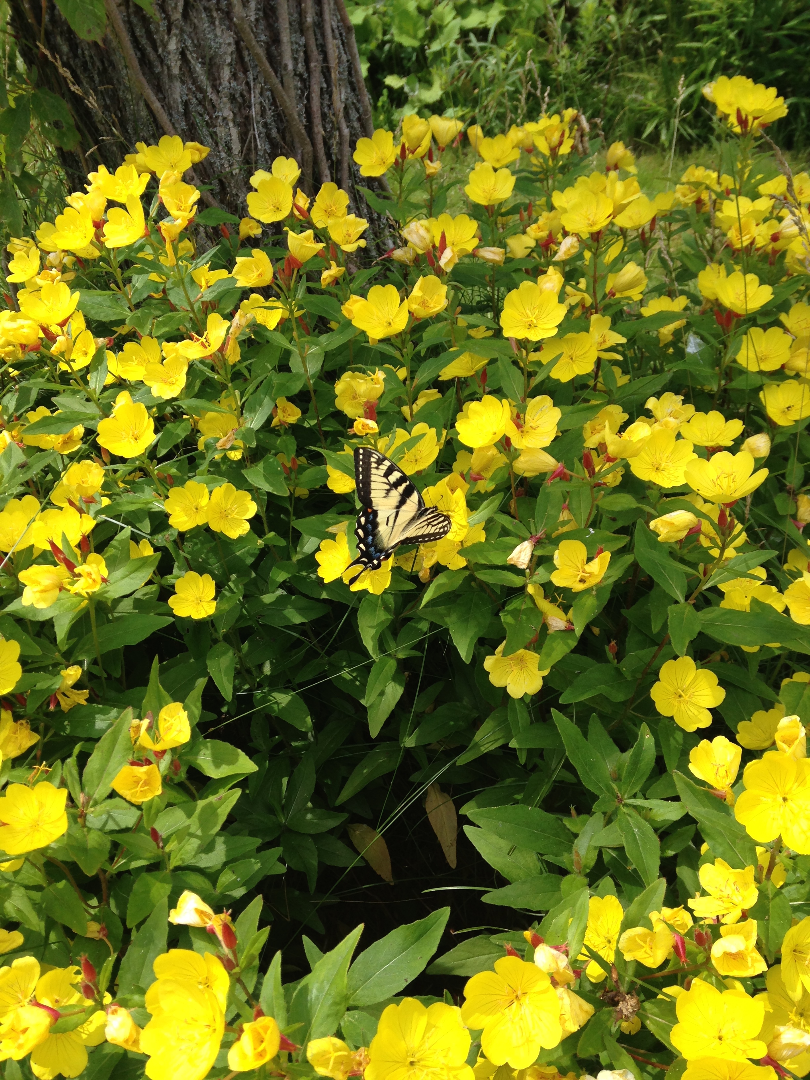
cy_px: 540
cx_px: 405
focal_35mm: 33
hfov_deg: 42.9
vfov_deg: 55.4
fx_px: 1030
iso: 50
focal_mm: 4.12
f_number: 2.4
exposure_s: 1/742
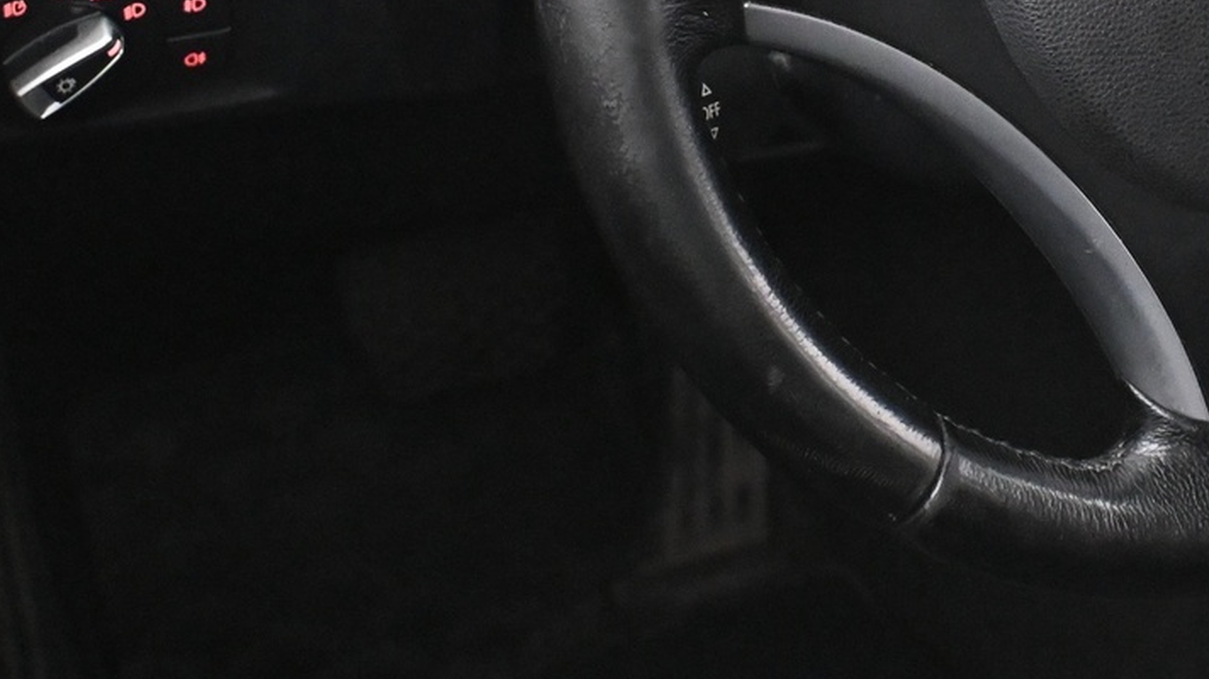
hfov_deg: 22.0
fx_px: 2980
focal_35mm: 93
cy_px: -132
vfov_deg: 12.7
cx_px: 1221
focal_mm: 26
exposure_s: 1/40
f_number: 4.5
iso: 8000
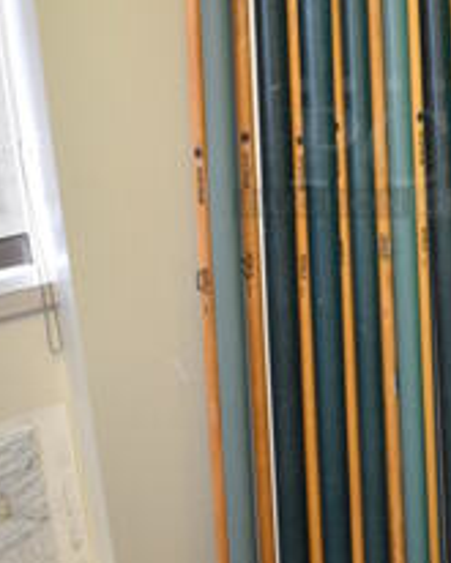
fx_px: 984
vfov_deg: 31.4
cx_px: 394
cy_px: 143
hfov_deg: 25.1
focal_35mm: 59
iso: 3200
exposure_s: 1/125
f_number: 3.5
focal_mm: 18
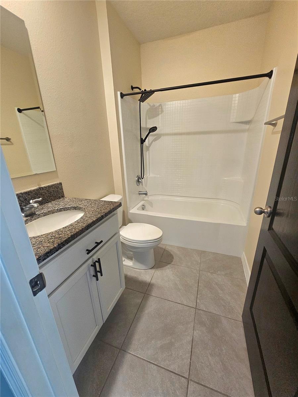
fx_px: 149
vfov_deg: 106.2
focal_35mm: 13
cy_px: 198
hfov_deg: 89.9
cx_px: 149
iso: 400
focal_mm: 2.2
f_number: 2.2
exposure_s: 1/60.2
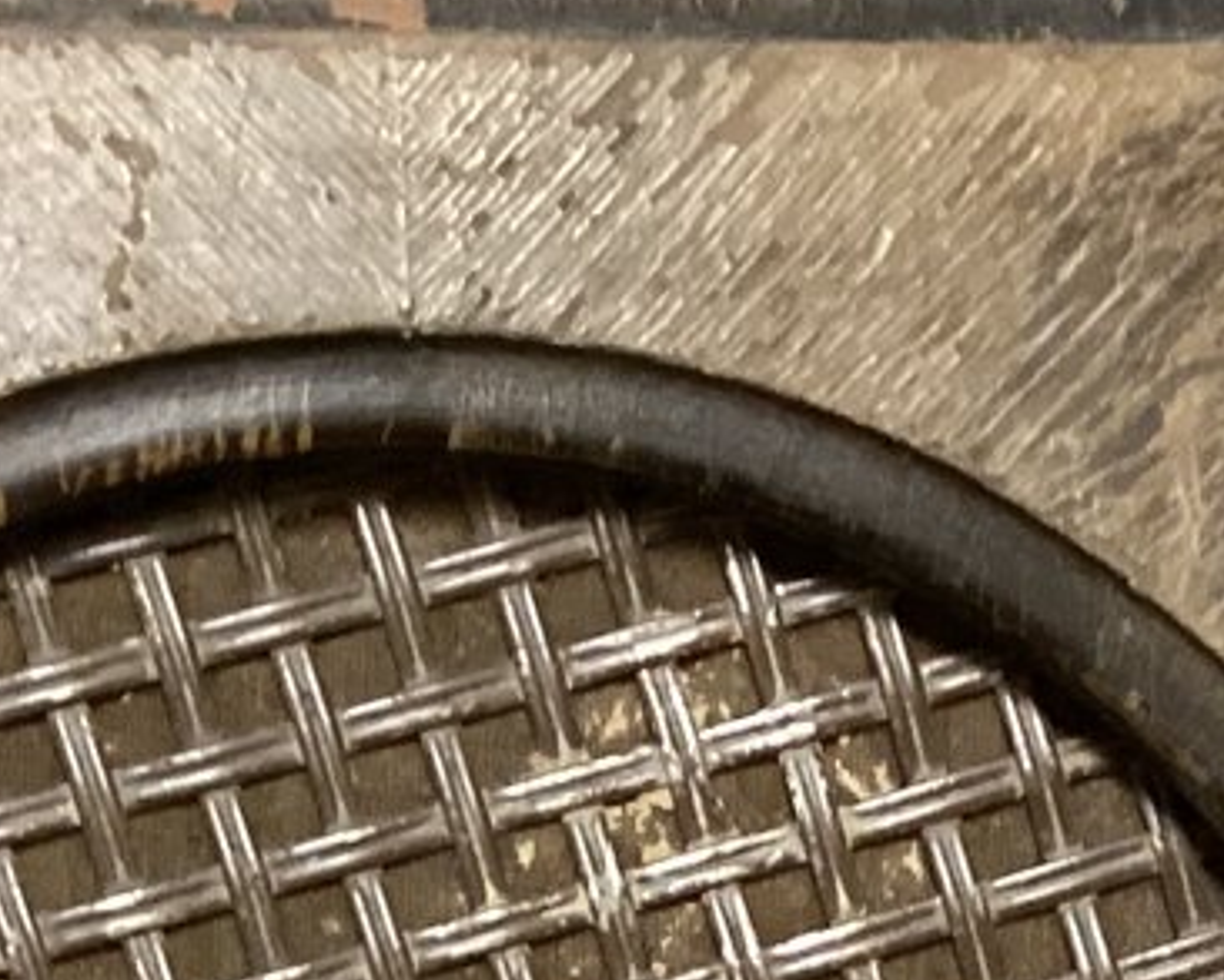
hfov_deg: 15.3
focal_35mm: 125
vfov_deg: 11.4
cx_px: 871
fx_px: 4529
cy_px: 1791
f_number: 2.4
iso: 320
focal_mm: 3.3
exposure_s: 1/30
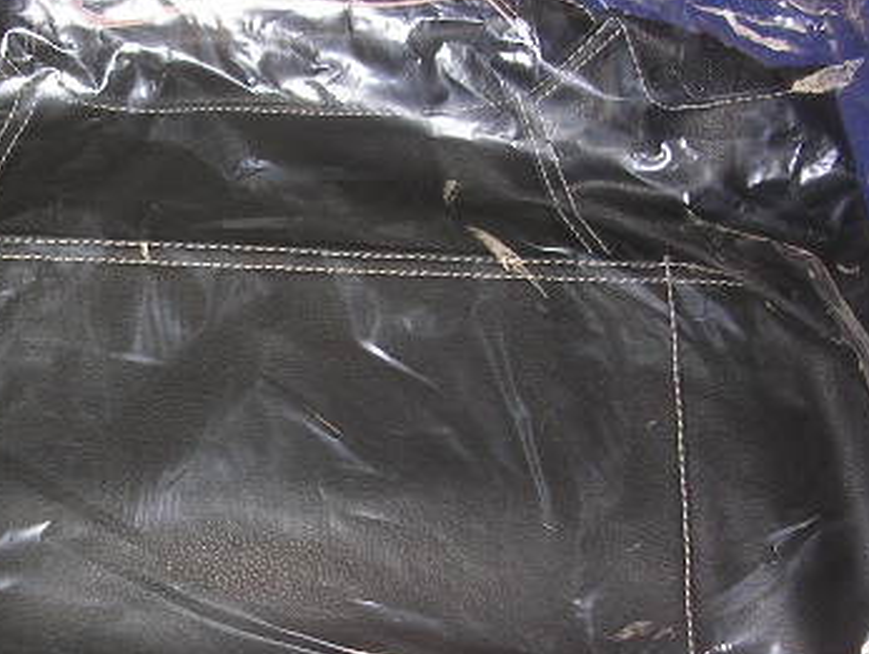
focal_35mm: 70
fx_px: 1759
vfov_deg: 21.0
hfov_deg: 27.3
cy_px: 361
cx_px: 203
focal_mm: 5.8
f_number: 2.8
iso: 50
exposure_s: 1/60.1
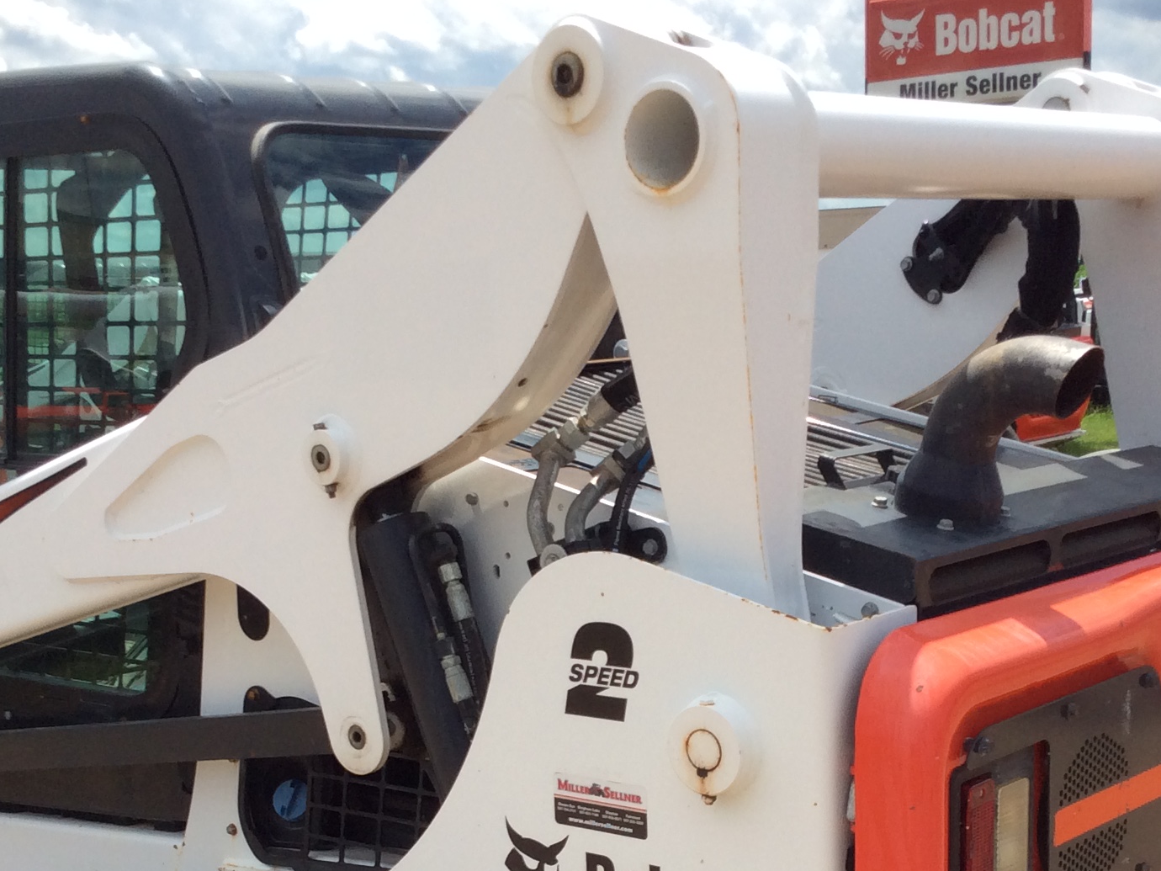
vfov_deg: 23.9
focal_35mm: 60
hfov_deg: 32.2
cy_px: 754
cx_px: 592
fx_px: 2012
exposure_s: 1/1506
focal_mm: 3.3
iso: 32
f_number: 2.4
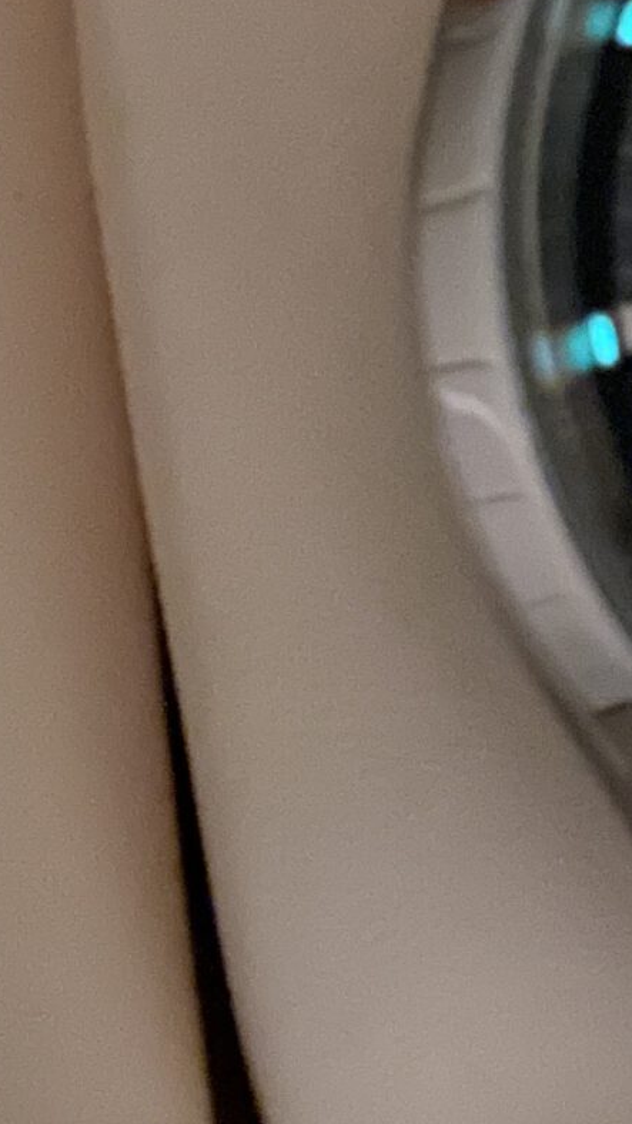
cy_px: 417
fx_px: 2742
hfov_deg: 12.2
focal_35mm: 92
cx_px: 1101
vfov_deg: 23.1
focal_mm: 4.2
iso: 1600
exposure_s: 1/4
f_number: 1.6
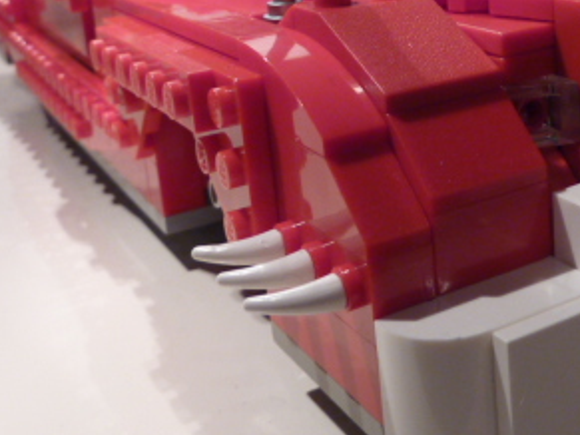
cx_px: 446
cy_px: 74
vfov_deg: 26.0
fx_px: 921
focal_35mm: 55
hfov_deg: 34.1
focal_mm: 4.1
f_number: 3.3
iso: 160
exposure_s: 1/30
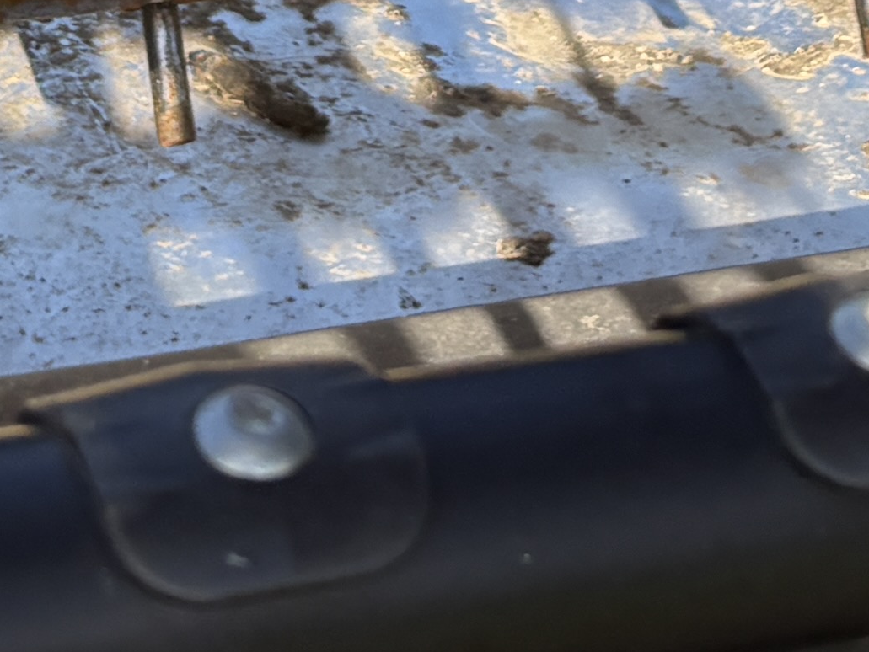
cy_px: -841
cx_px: 666
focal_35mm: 144
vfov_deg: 9.3
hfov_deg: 13.6
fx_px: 3616
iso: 64
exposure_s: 1/1420
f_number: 1.6
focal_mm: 5.96
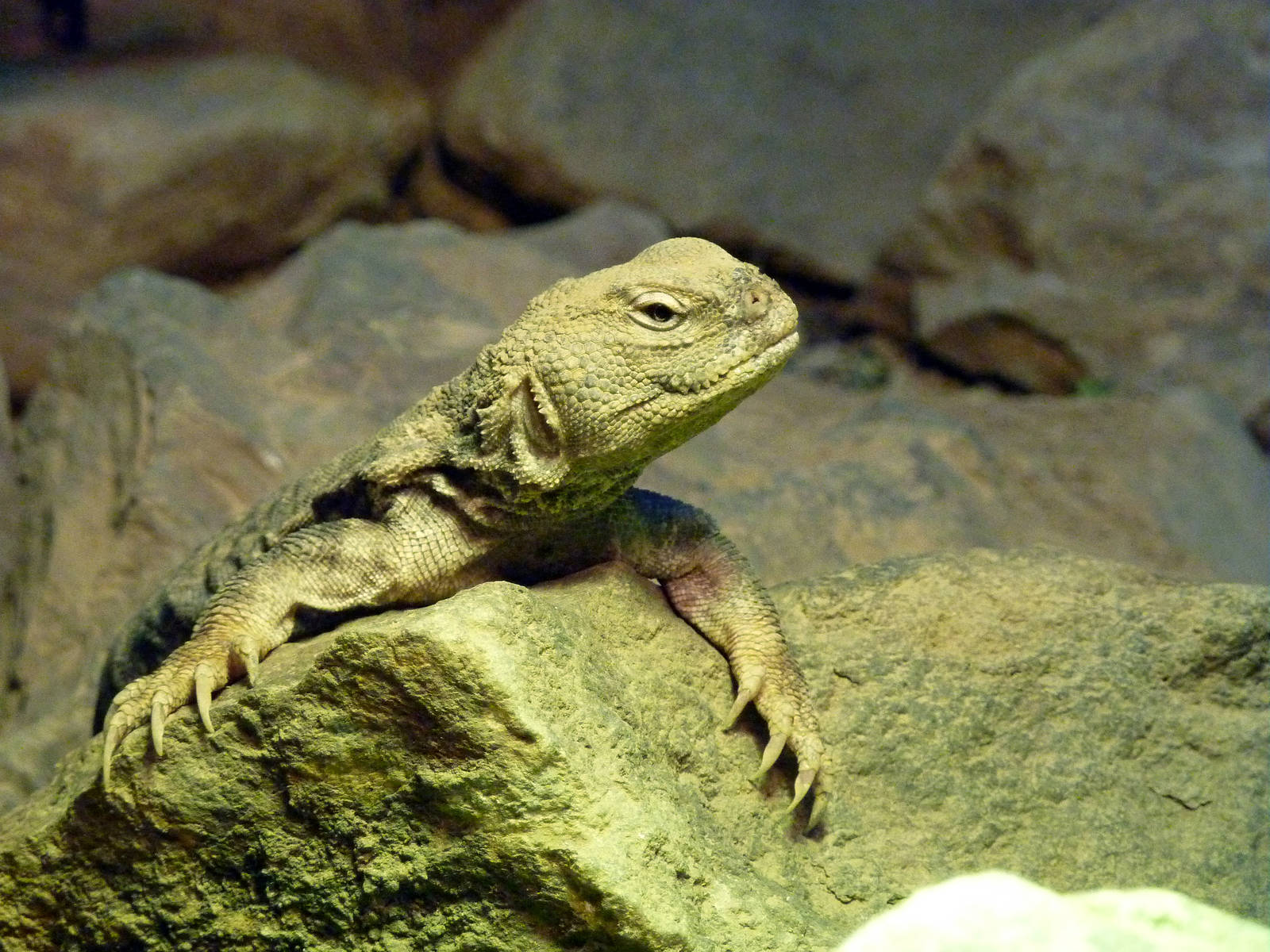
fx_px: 6200
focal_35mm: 169
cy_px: 476
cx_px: 635
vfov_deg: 8.8
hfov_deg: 11.7
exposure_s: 1/125
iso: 640
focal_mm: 27.8
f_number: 4.5
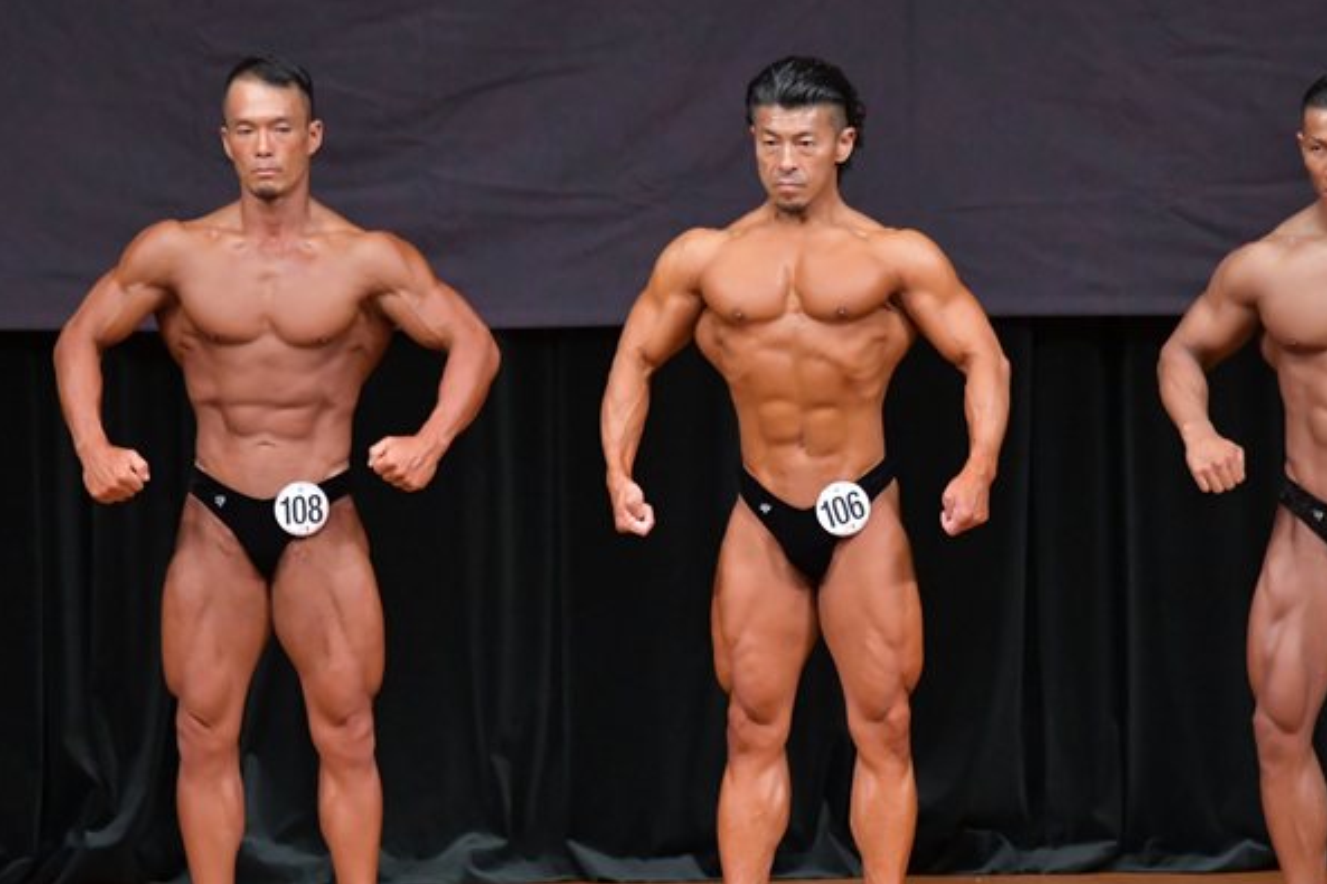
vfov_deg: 3.9
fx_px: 13008
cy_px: 497
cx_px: 713
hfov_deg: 5.8
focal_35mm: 353
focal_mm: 180
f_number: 5.6
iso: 5000
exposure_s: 1/400
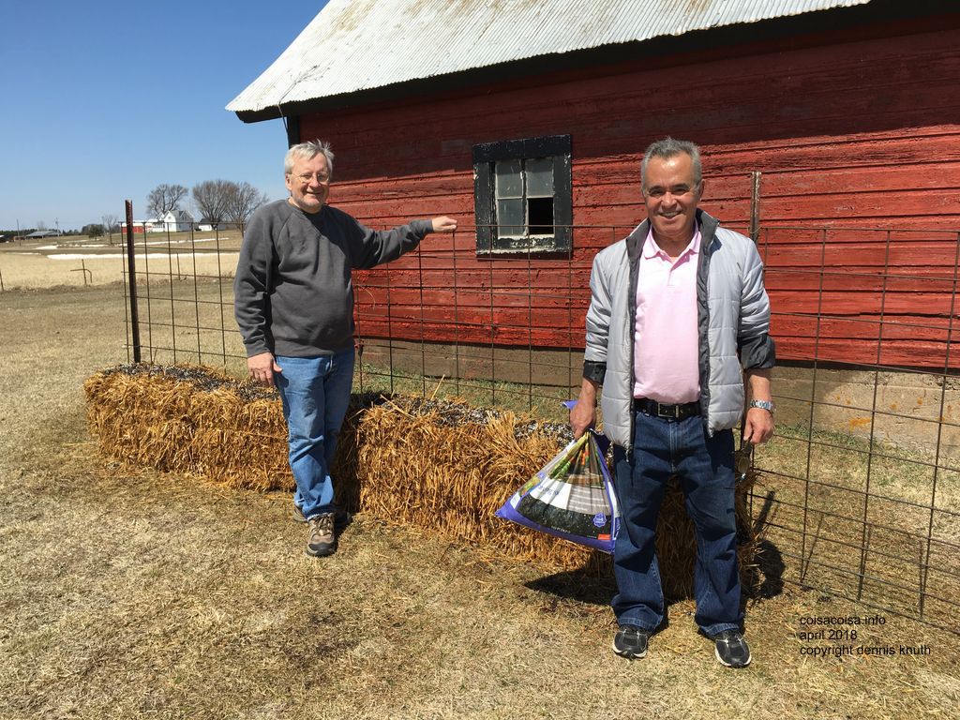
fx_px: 804
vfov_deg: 48.2
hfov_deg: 61.7
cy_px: 360
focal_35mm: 29
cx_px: 480
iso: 25
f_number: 2.2
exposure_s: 1/1709
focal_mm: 4.15
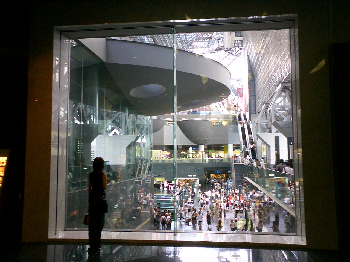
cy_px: 131
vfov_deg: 38.7
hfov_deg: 50.1
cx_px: 175
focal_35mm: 37
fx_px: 374
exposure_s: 1/40
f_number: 3.5
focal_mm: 5.6
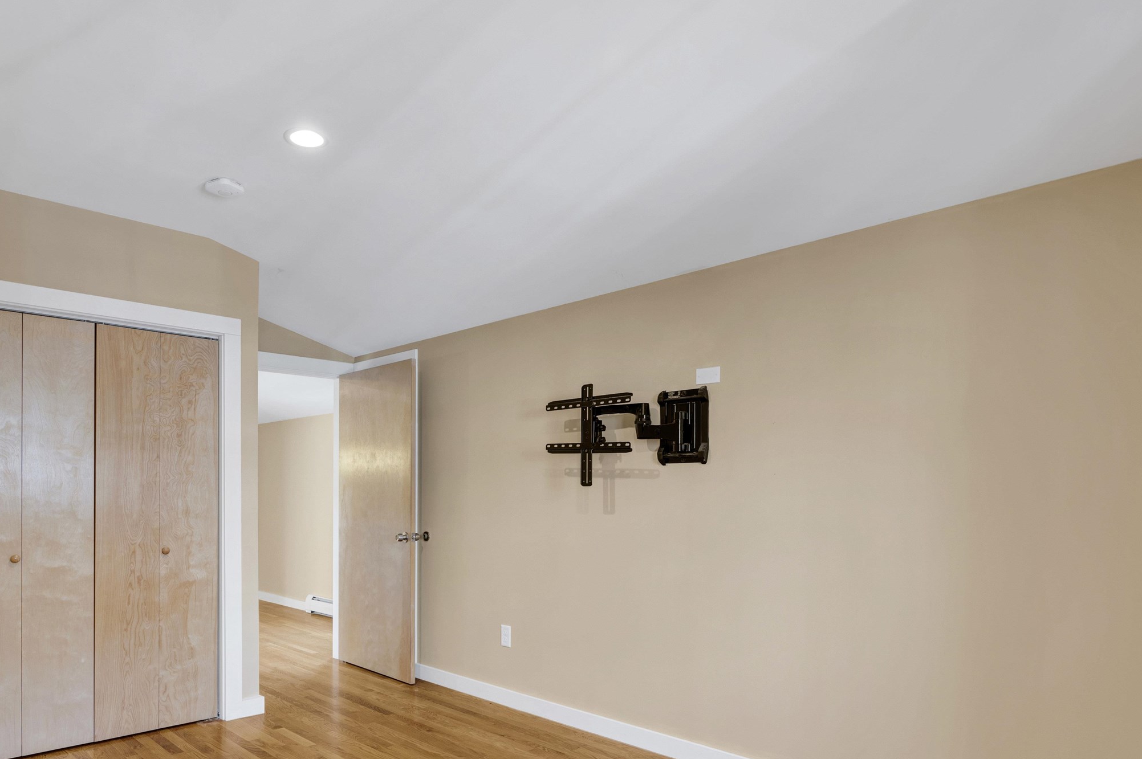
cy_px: 503
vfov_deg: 54.0
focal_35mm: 23
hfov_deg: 75.6
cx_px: 479
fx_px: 729
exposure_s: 1/2
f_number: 7.1
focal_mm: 15
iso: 250
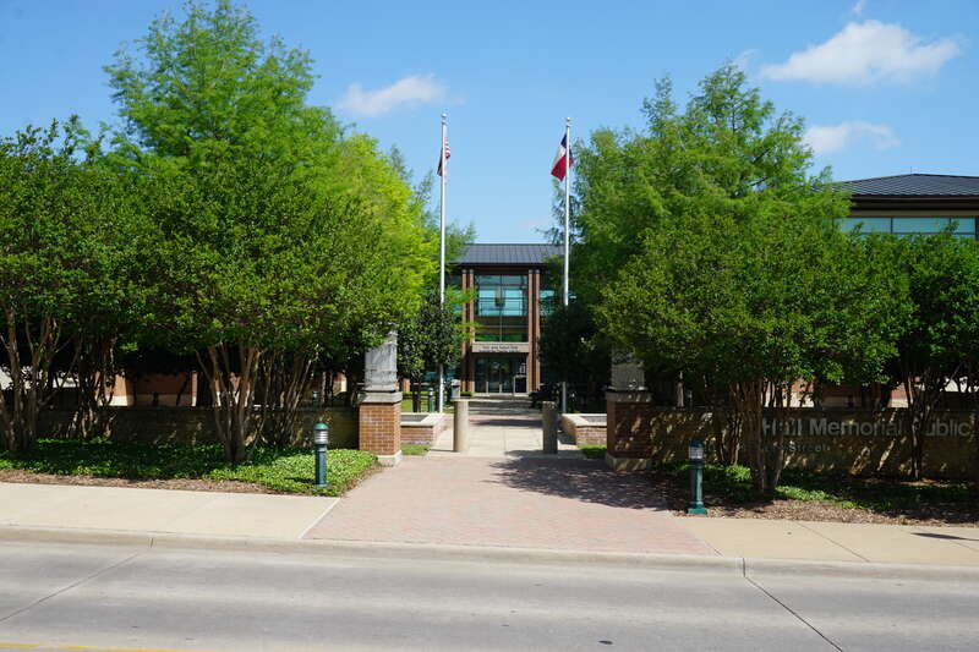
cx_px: 490
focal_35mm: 39
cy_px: 326
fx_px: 1060
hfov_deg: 49.6
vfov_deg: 34.2
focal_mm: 26
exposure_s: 1/125
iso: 100
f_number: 11
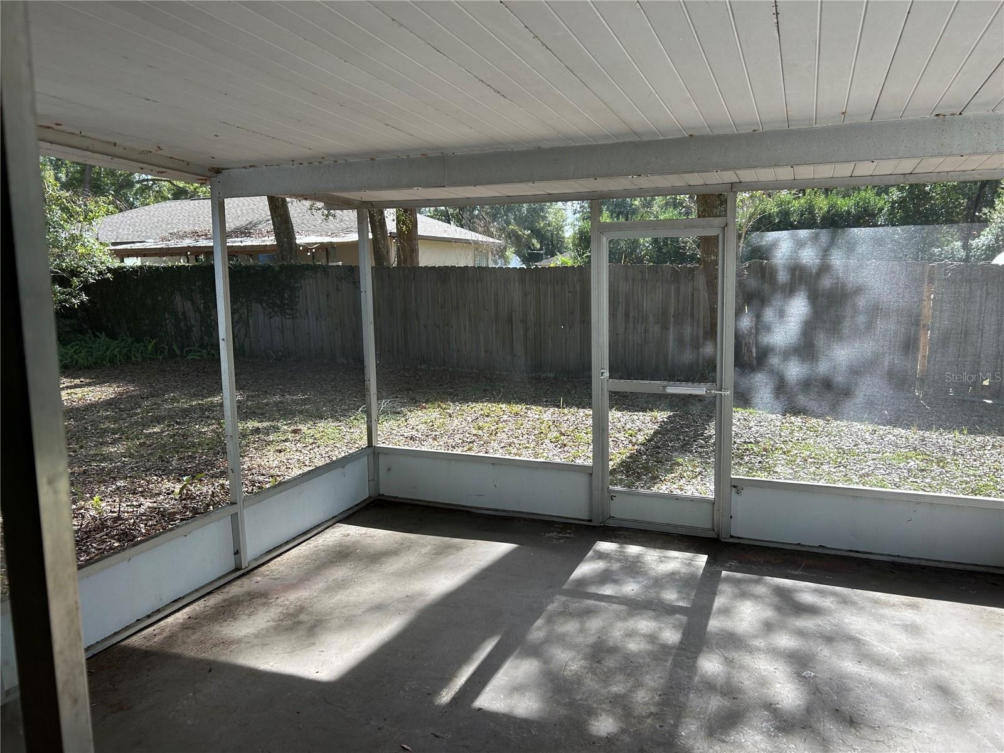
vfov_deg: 53.1
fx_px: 754
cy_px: 376
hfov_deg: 67.3
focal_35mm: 26
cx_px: 502
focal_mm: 5.7
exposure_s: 1/528
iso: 50
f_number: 1.5
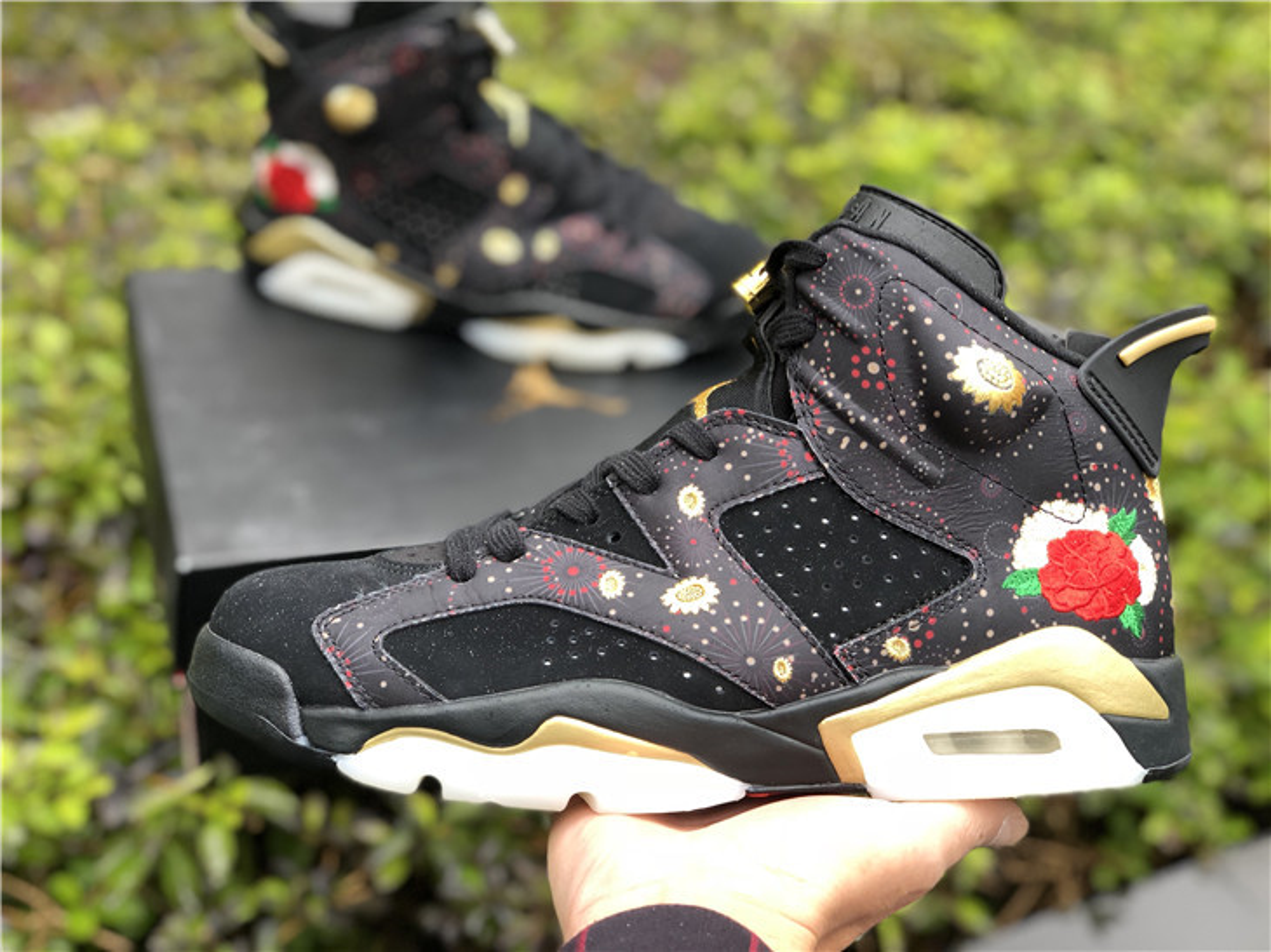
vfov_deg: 28.0
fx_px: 1909
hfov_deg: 36.8
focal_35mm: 52
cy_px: 476
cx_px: 636
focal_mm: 6
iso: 25
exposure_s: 1/100
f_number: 2.4
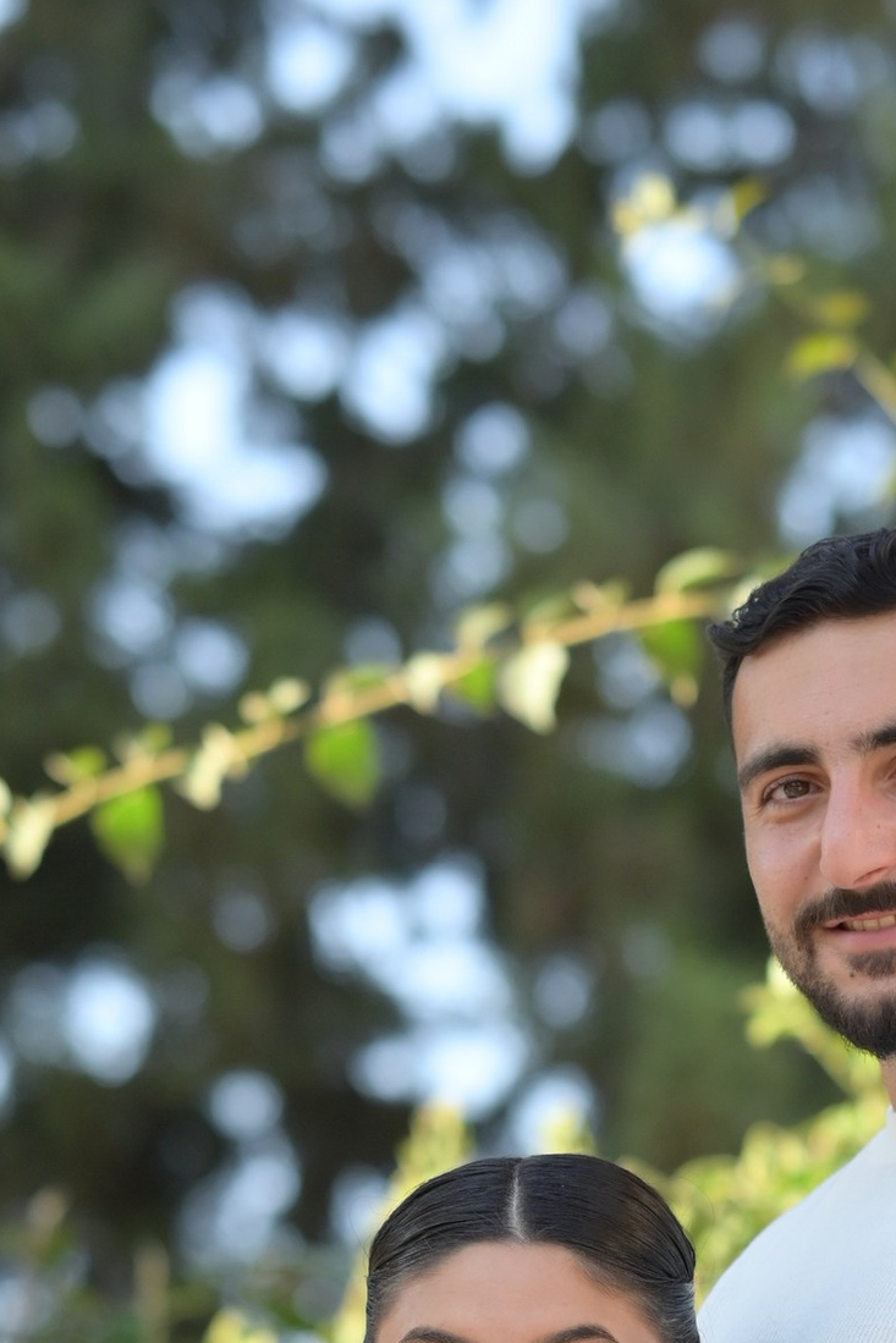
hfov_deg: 4.6
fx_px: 11084
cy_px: 1754
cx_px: 697
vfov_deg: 6.9
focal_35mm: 297
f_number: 2.5
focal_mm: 85
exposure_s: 1/1000
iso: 200
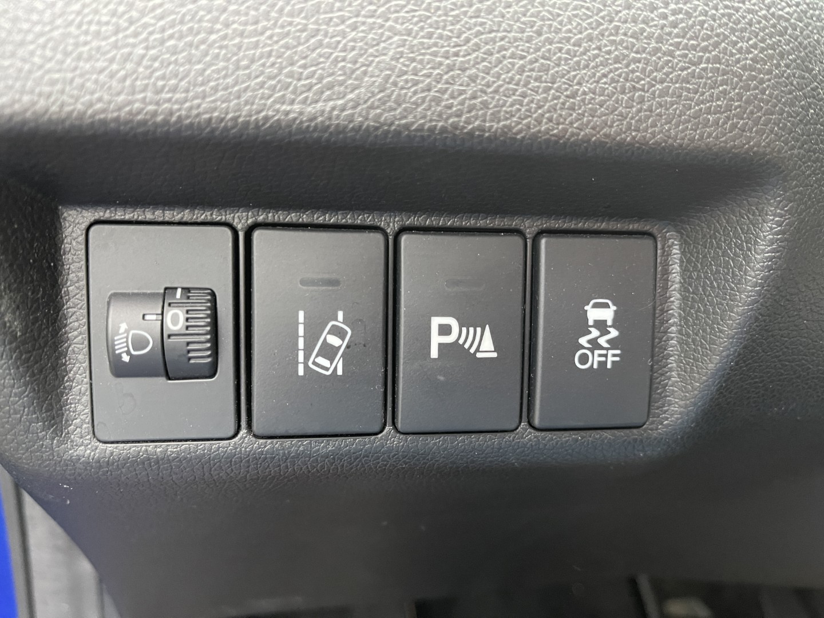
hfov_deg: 69.4
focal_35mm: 25
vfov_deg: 54.9
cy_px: 309
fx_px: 595
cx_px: 412
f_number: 1.6
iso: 640
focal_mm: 5.1
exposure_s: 1/40
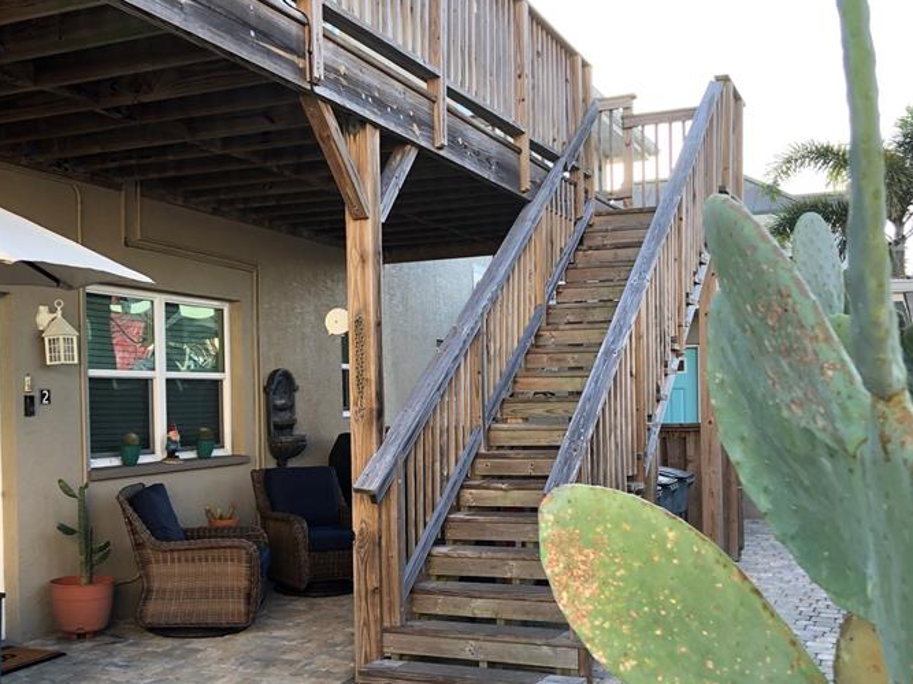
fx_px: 1134
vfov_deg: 33.4
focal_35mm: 43
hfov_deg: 43.8
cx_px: 404
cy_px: 423
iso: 25
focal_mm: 3.99
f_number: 1.8
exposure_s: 1/120
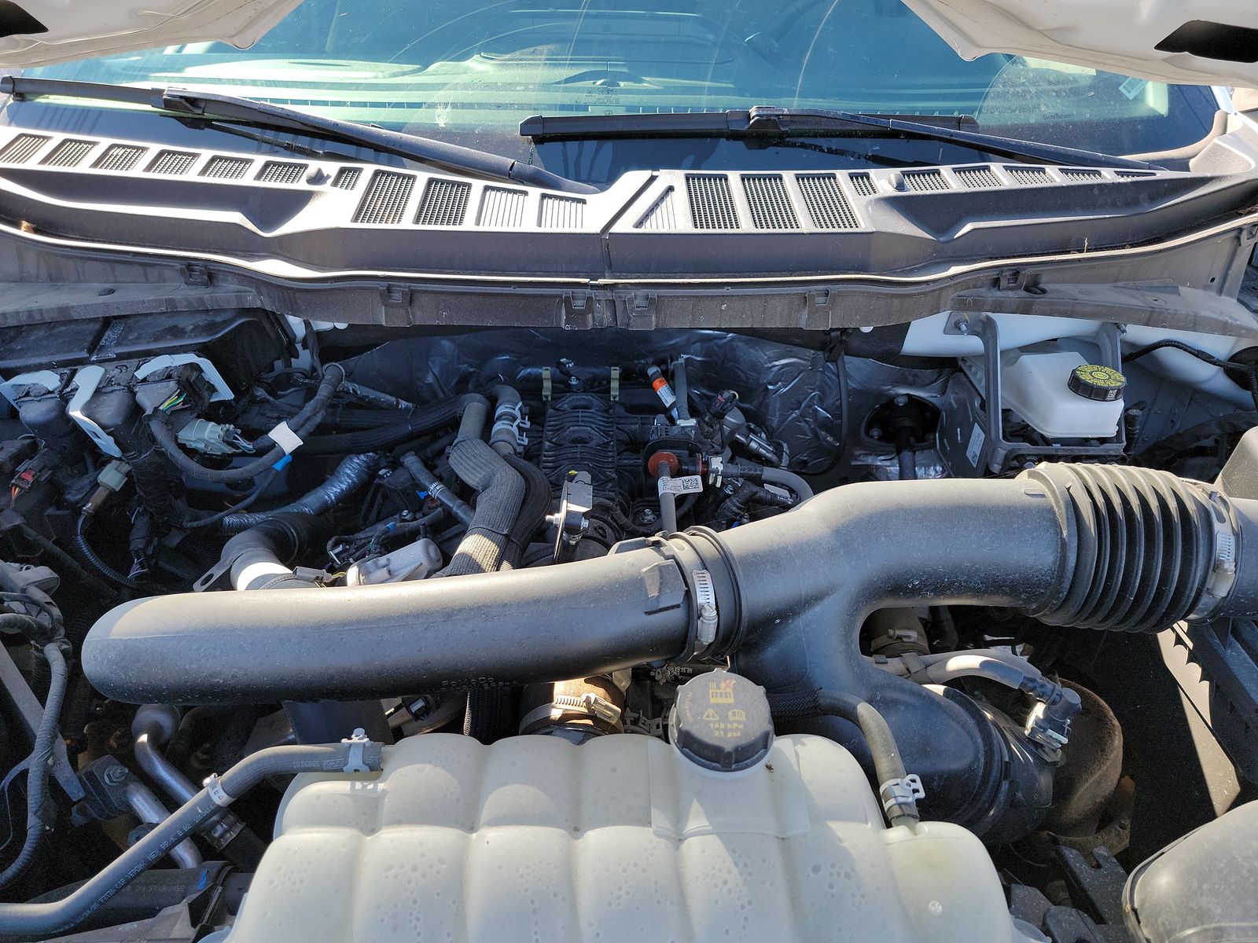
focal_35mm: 24
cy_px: 472
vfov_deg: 56.8
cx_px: 629
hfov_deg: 71.6
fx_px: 872
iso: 50
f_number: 1.8
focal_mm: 6.7
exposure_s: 1/130
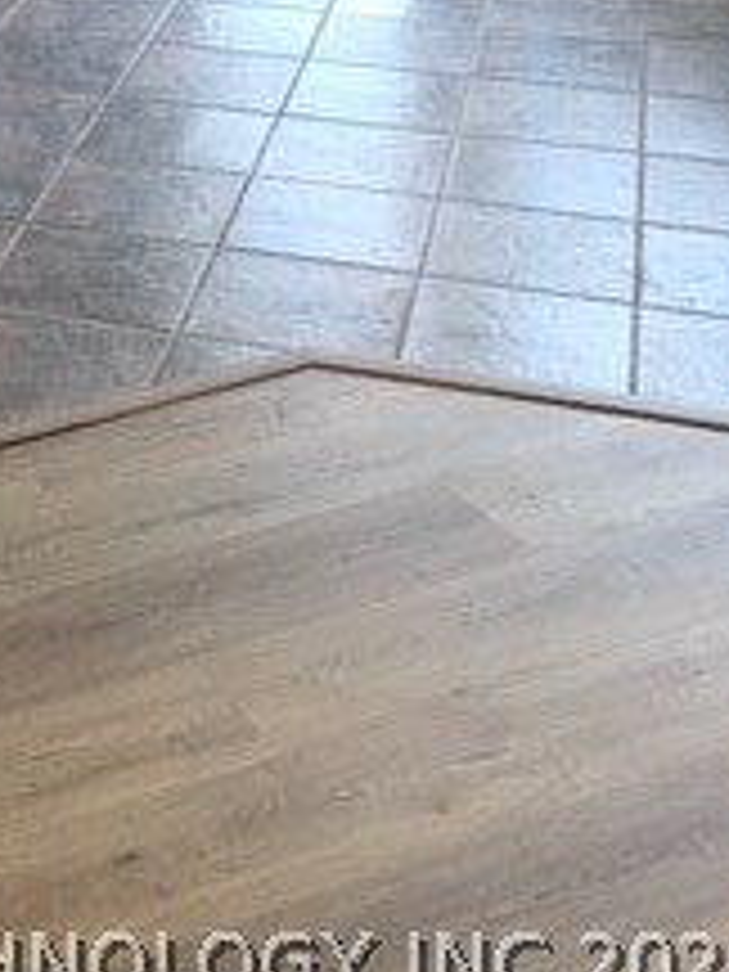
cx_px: -288
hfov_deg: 17.6
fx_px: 2162
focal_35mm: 77
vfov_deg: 21.8
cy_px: -414
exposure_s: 1/60
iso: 200
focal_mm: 4.25
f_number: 1.8
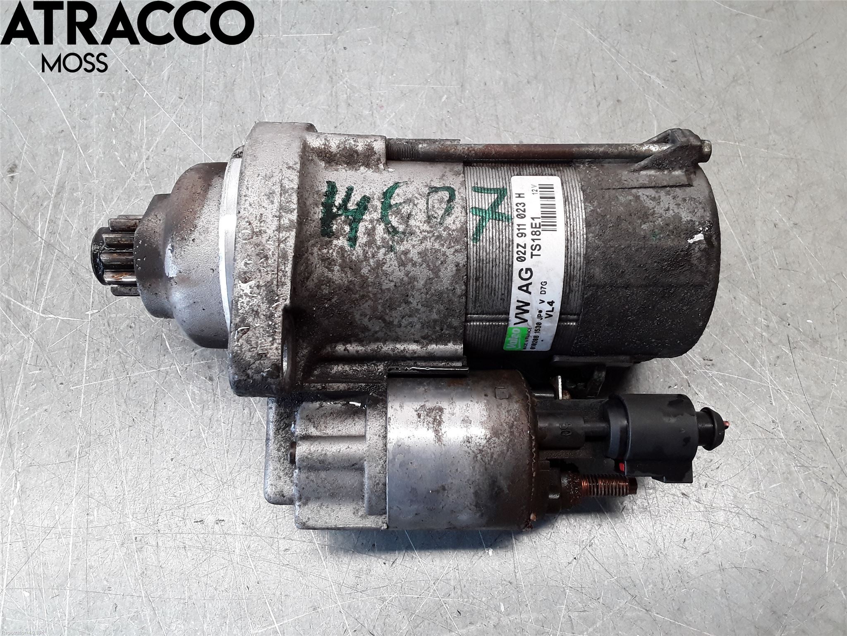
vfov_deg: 49.7
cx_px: 424
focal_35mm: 28
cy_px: 318
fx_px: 685
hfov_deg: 63.4
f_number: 1.9
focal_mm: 2.91
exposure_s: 1/100
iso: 80
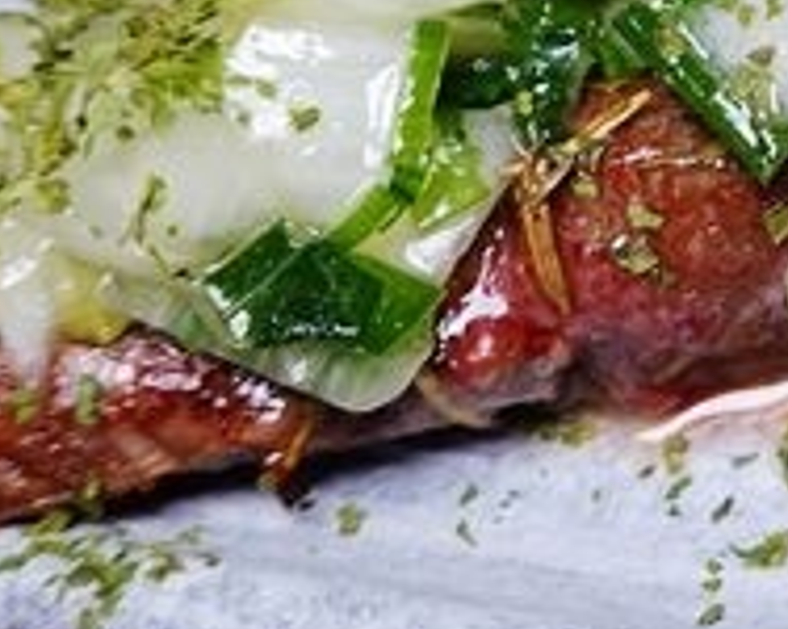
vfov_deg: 18.8
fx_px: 1817
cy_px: -78
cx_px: 981
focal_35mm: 78
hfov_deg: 22.3
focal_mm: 9
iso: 125
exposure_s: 1/50
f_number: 2.8
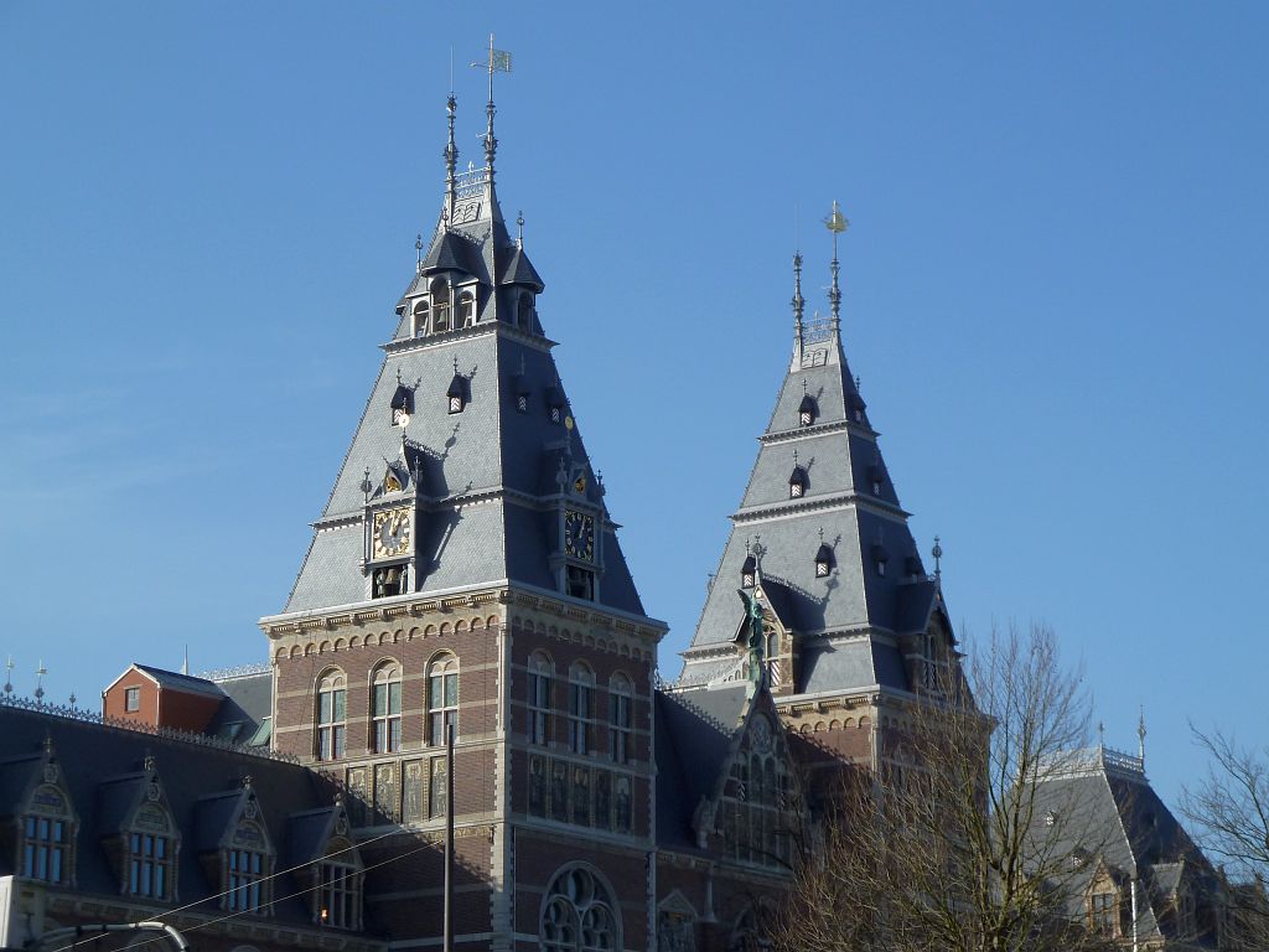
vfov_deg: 15.4
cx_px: 634
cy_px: 476
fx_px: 3519
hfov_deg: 20.4
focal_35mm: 96
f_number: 4.3
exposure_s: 1/500
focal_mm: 15.8
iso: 80
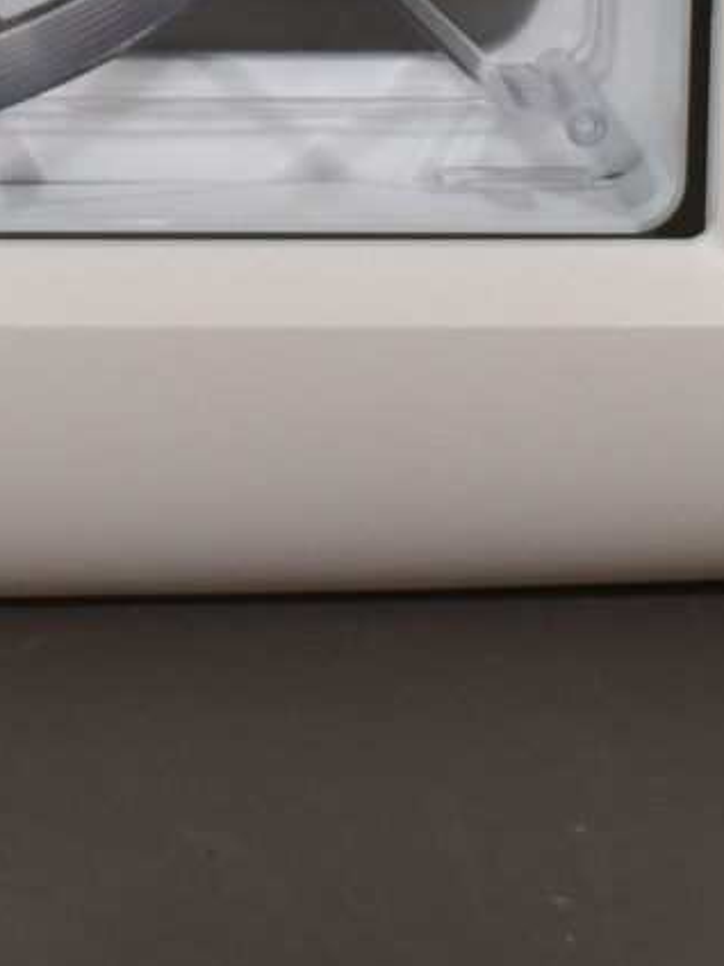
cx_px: -262
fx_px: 7278
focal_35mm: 261
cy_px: -632
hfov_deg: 5.7
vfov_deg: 7.4
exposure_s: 1/125
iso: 360
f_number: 5.6
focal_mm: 30
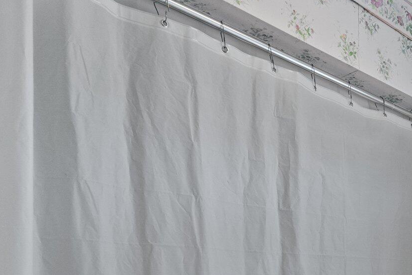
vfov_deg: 28.4
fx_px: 481
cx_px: 450
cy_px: 318
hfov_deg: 38.6
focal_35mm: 42
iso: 1000
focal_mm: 17
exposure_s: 1/8
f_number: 6.3
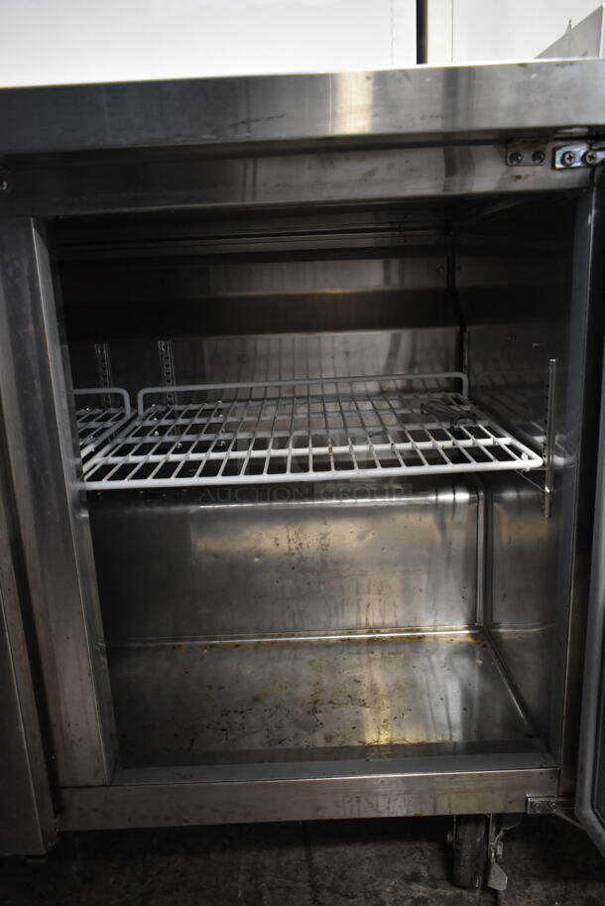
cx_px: 302
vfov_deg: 67.3
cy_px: 453
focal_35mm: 27
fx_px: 680
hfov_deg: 48.0
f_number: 3.5
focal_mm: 18
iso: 2200
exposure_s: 1/30
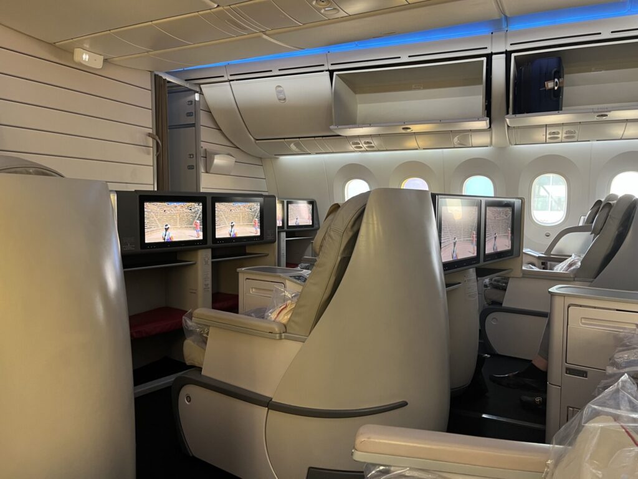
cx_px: 319
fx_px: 479
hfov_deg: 67.3
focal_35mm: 26
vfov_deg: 53.1
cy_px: 240
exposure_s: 1/56
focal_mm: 5.1
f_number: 1.6
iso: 125
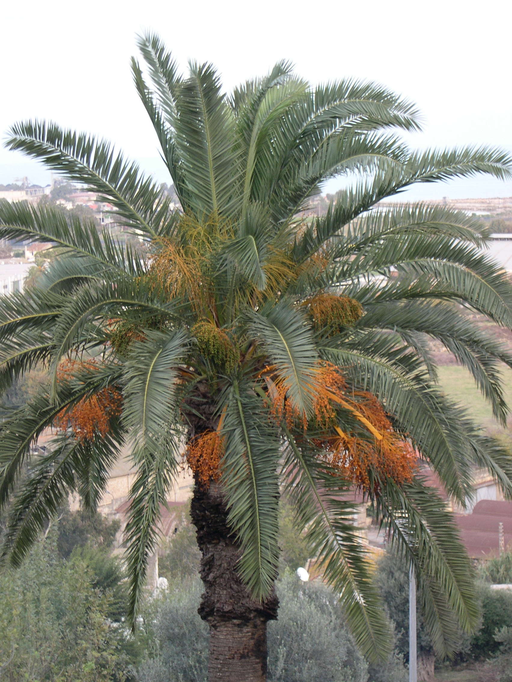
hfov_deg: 13.0
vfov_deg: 17.3
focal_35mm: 114
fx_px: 2248
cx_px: 256
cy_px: 341
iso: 119
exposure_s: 1/30
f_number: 4.9
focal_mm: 24
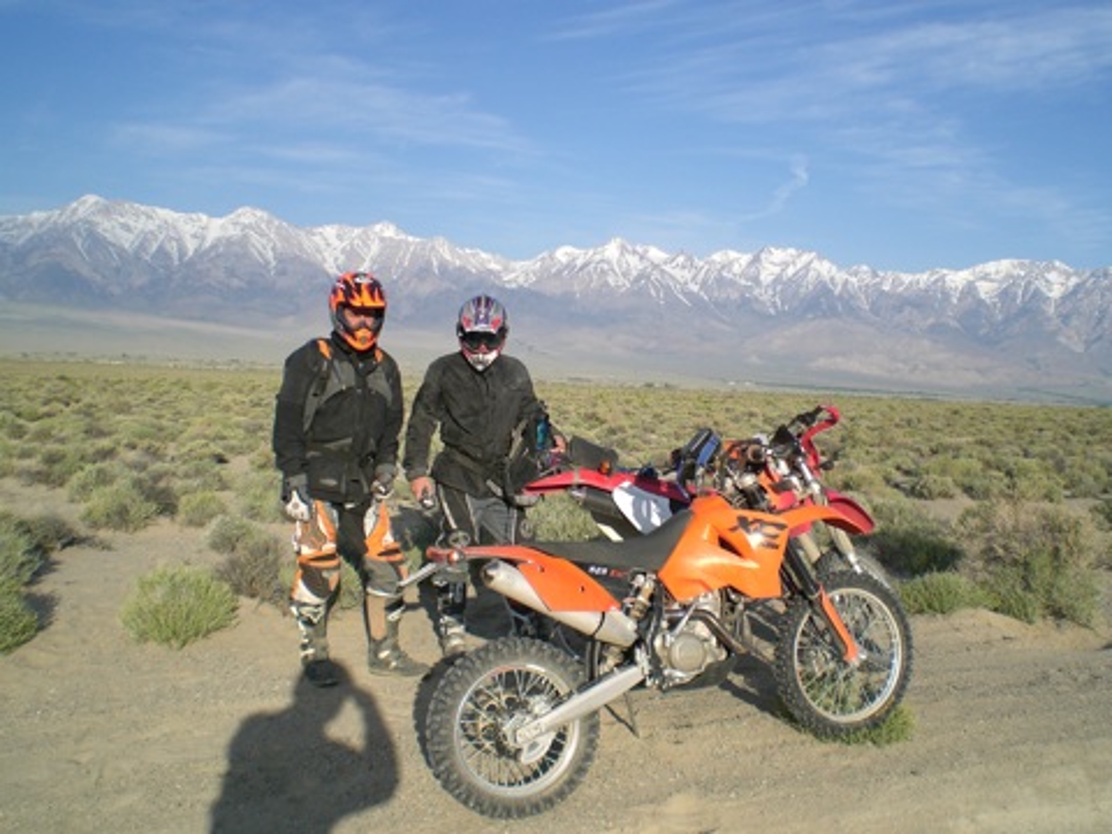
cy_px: 417
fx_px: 1221
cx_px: 556
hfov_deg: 49.0
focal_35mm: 38
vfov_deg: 37.7
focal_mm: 6.3
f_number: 4.4
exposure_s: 1/500
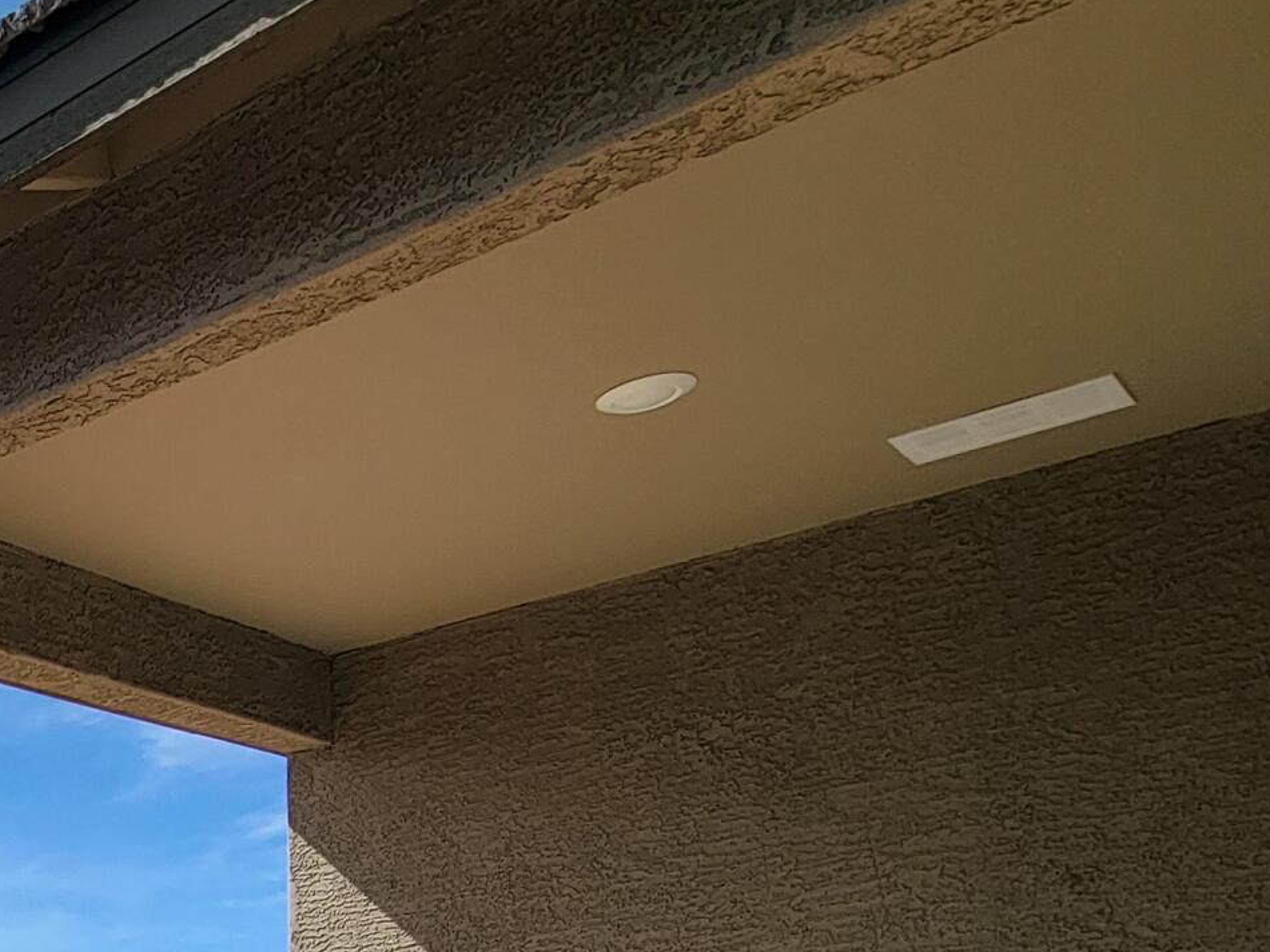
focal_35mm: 41
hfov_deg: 31.6
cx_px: -481
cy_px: 1215
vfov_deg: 29.0
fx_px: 1504
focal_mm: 2.2
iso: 50
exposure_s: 1/2321
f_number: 2.2
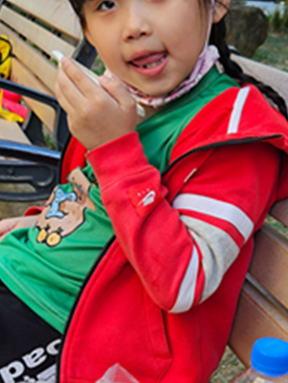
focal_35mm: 62
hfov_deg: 23.6
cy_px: 269
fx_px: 687
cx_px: 117
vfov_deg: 30.8
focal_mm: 5.4
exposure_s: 1/180
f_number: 1.8
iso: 25
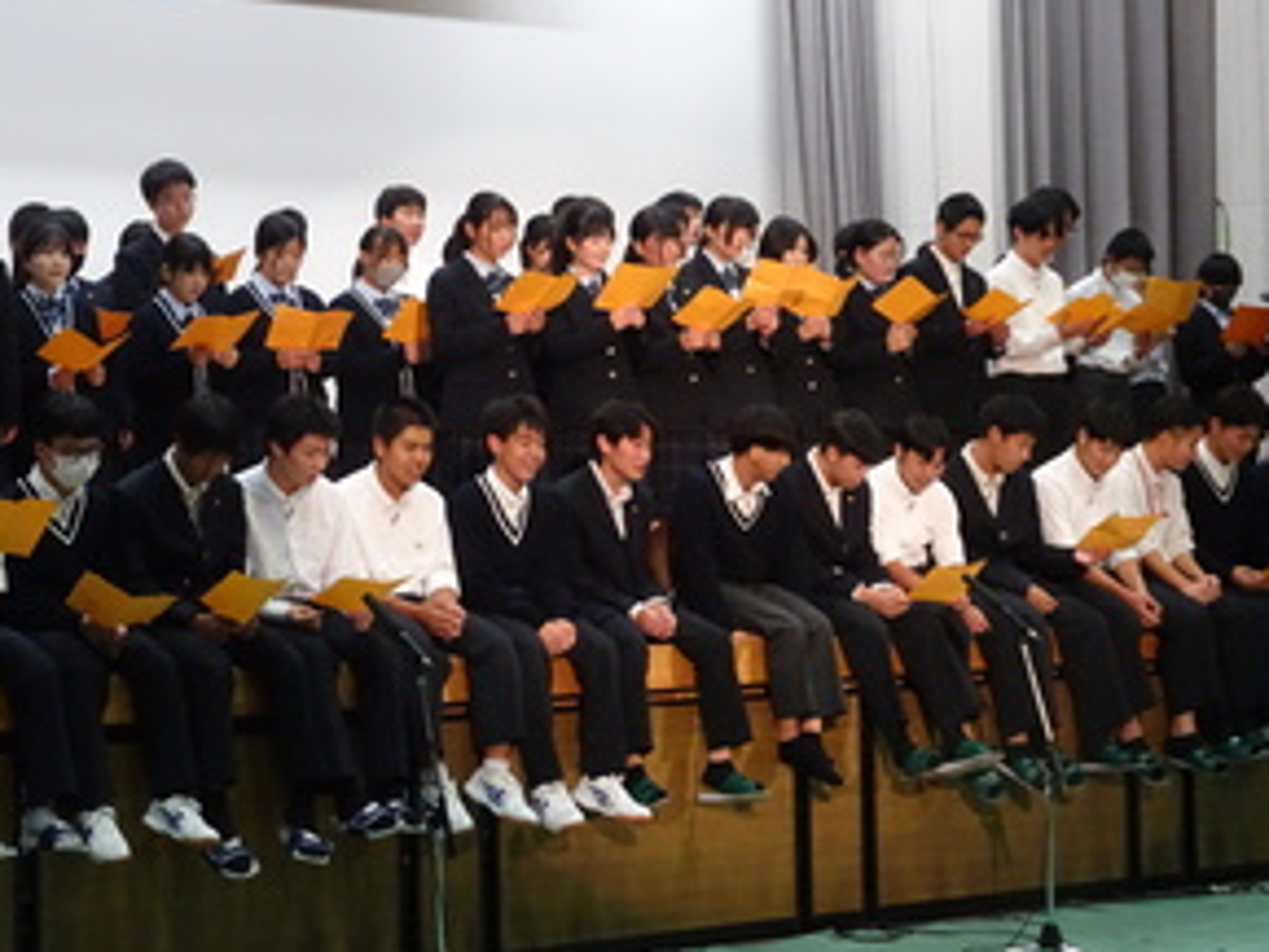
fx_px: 3044
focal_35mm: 83
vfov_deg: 17.8
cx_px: 321
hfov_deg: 23.3
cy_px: 355
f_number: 4.5
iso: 800
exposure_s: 1/50
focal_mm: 8.51
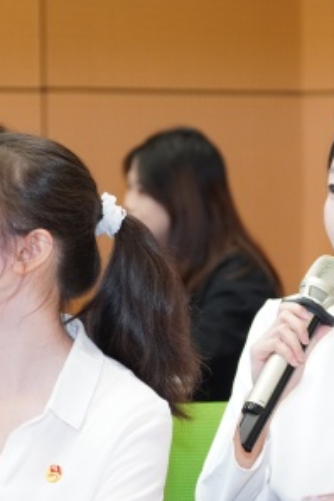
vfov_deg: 11.7
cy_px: 314
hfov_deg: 7.8
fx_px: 2449
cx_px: 305
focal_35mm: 176
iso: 1250
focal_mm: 58
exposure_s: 1/320
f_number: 5
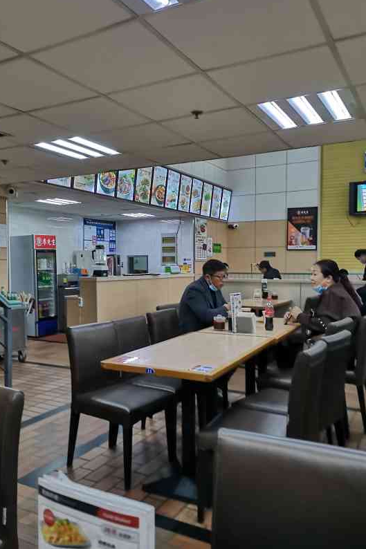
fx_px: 503
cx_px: 144
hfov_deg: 39.8
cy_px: 281
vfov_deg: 57.2
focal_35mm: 33
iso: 320
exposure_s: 1/100
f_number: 1.8
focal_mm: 5.4
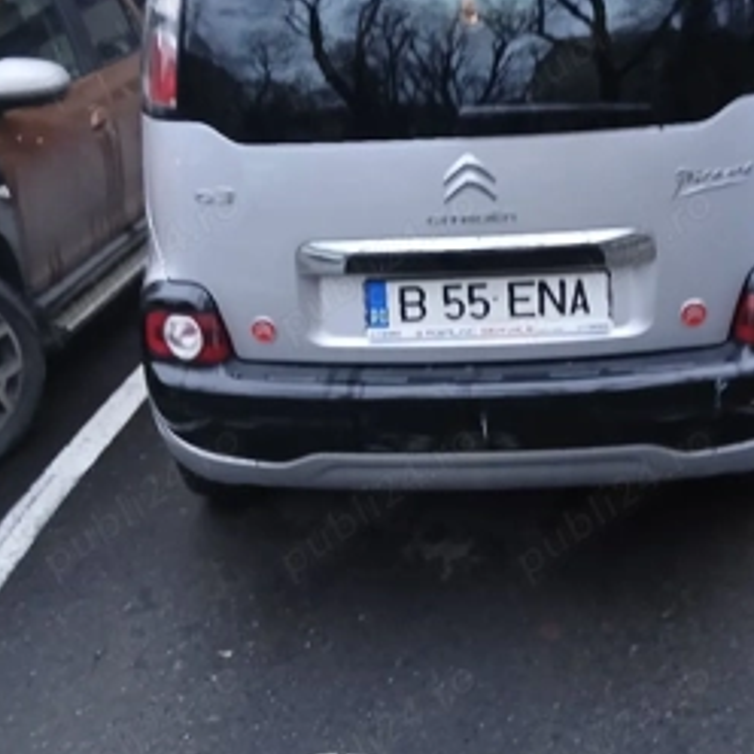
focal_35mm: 37
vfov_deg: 44.7
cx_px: 438
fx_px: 912
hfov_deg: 44.8
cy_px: 301
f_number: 1.8
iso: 640
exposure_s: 1/20
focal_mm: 3.98
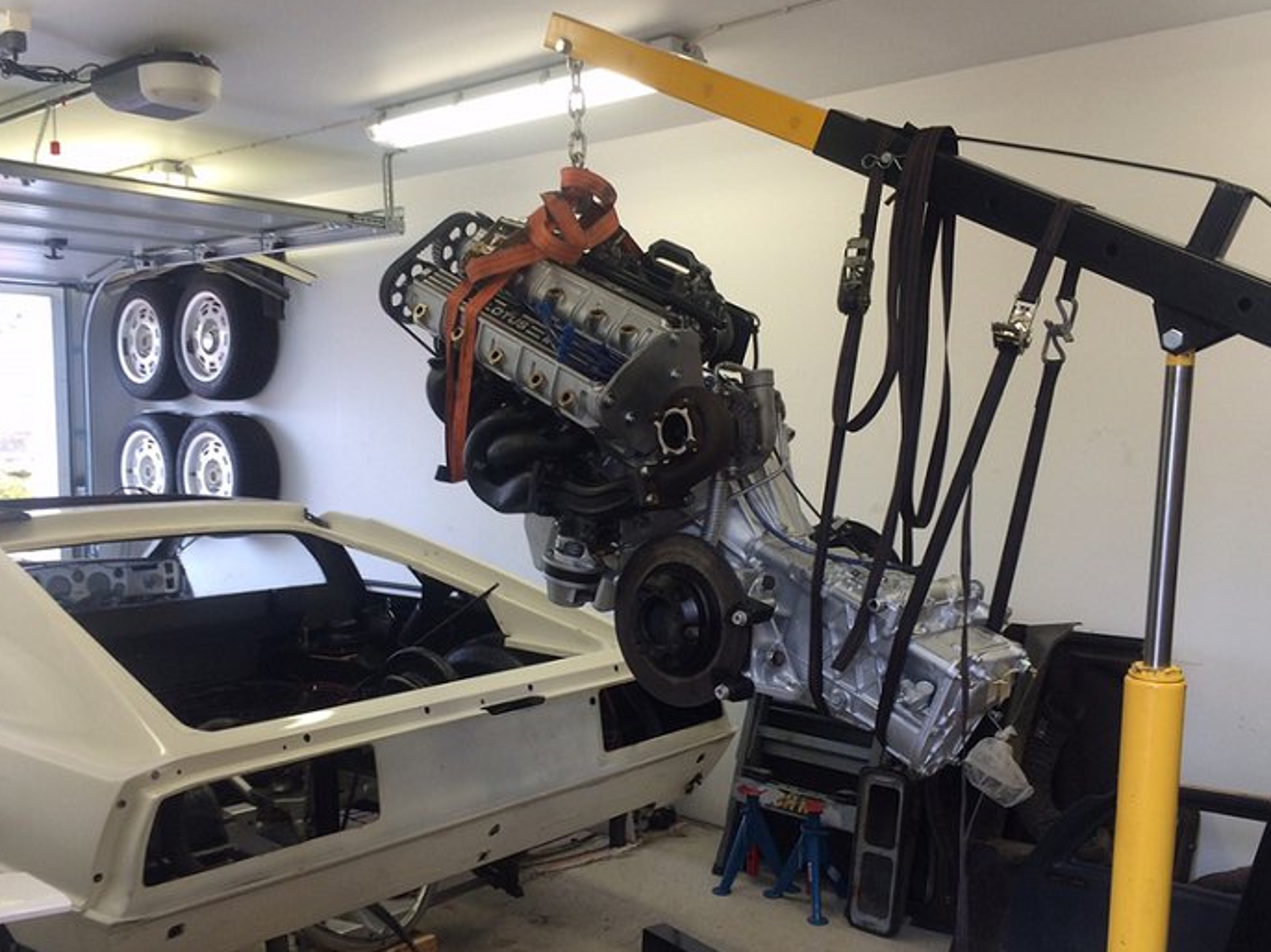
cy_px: 533
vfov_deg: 40.6
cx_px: 595
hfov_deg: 52.6
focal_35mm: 35
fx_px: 1285
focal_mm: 4.12
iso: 64
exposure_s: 1/100
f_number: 2.2
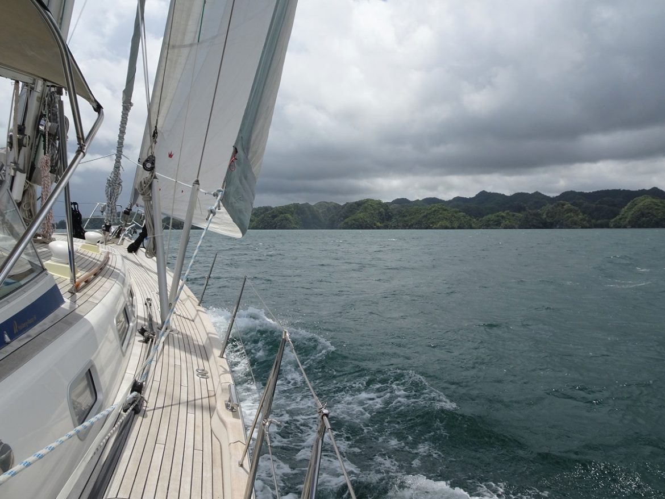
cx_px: 332
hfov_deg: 71.6
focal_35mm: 24
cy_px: 250
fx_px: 461
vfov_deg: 56.8
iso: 80
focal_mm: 4.1
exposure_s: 1/1600
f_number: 3.5
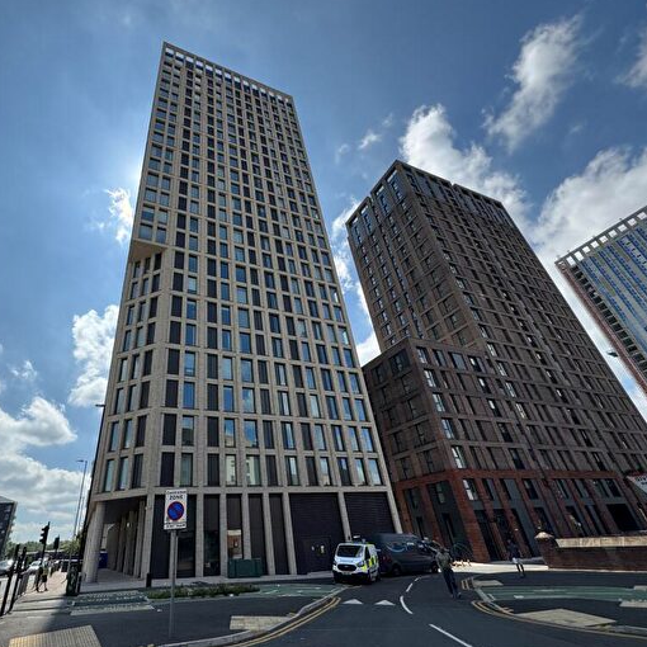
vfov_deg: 84.0
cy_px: 327
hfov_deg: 82.6
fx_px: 359
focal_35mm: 17
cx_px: 247
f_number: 2.2
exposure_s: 1/2208
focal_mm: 2.22
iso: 50
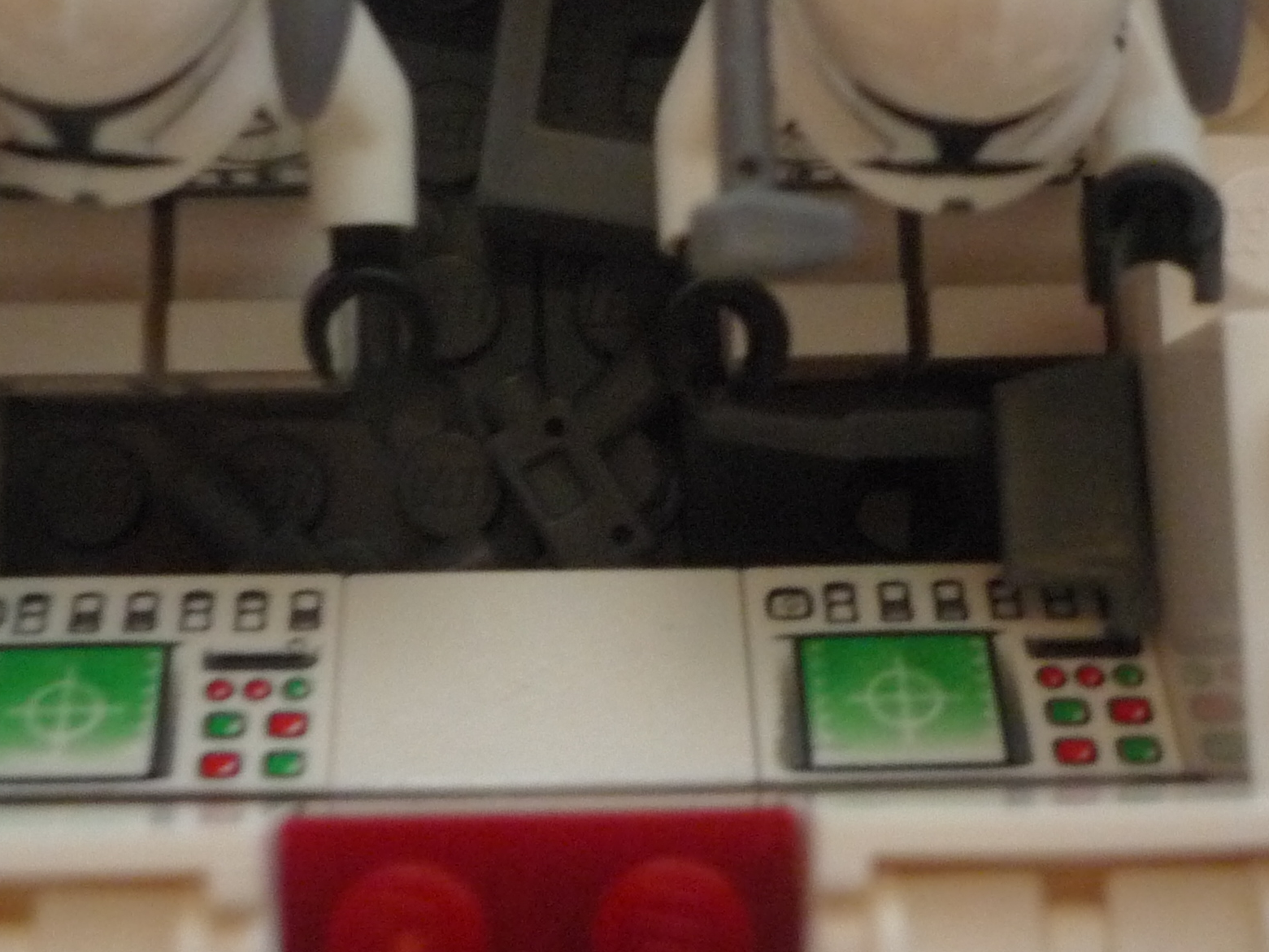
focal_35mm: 69
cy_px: 57
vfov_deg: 20.8
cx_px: 601
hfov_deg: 28.2
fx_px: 2530
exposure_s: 1/10
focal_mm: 5.5
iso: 400
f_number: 2.8
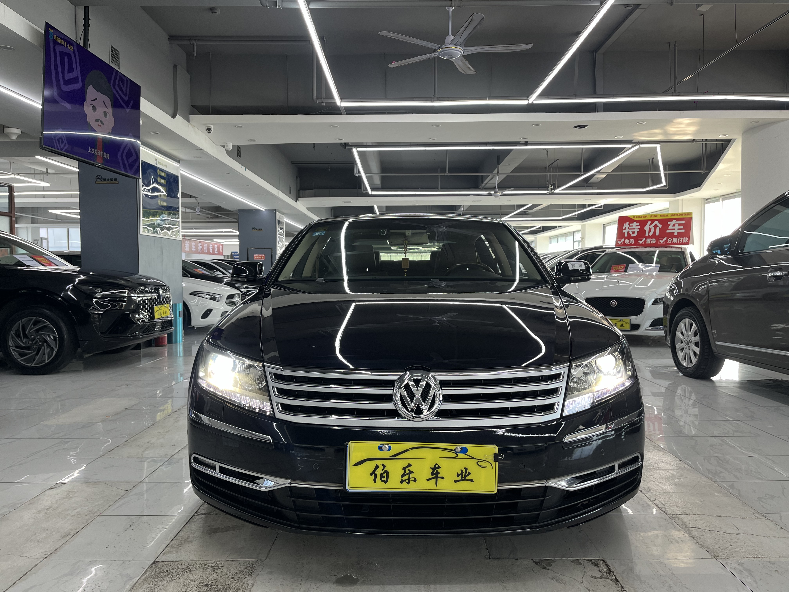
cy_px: 296
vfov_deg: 53.1
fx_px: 593
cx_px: 394
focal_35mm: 26
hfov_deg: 67.3
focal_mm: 5.1
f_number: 1.6
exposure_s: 1/101
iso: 64
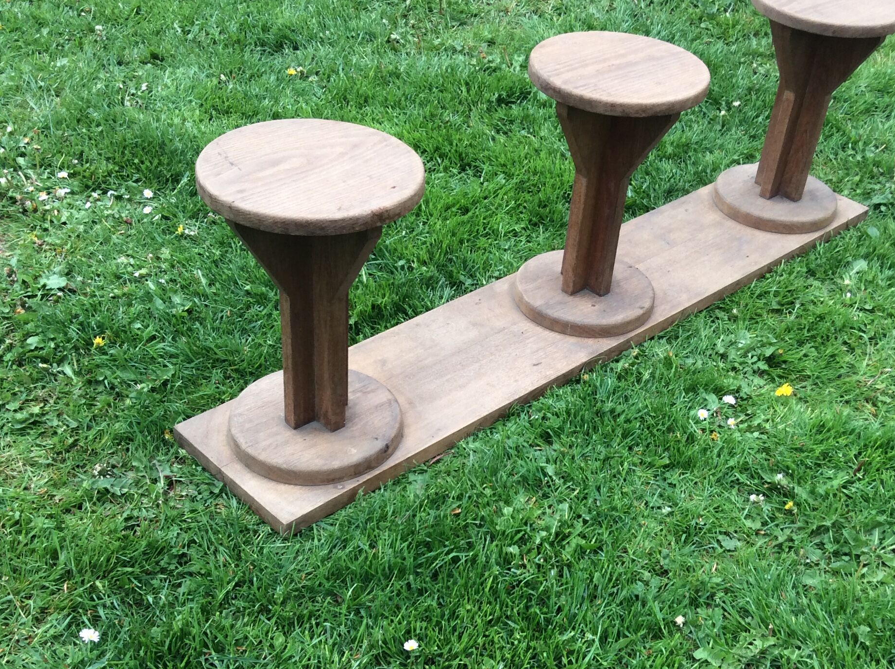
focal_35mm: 45
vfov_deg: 32.0
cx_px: 494
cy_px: 400
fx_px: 1162
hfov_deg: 42.1
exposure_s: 1/158
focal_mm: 3.3
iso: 32
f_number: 2.4
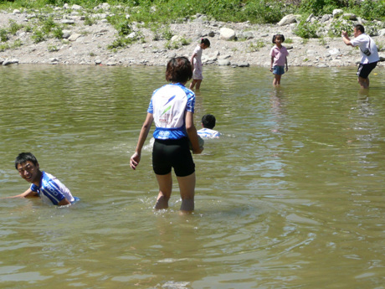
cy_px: 144
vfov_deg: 13.8
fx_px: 1190
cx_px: 192
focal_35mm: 107
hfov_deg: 18.4
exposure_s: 1/400
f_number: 4.6
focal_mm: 11.8
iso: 100
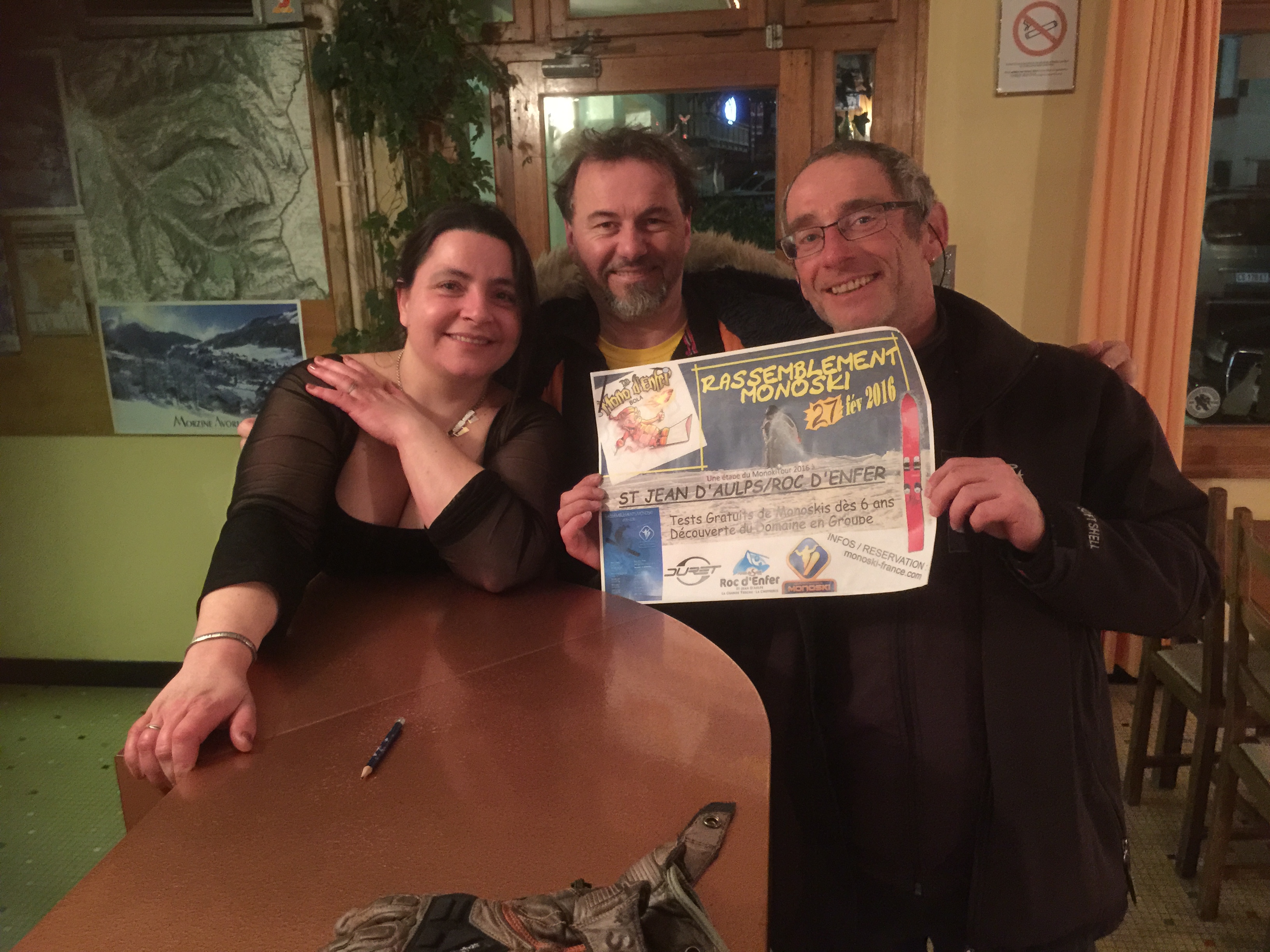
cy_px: 476
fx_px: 1064
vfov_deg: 48.2
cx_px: 635
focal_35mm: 29
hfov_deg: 61.7
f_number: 2.2
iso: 160
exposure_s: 1/4
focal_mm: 4.15
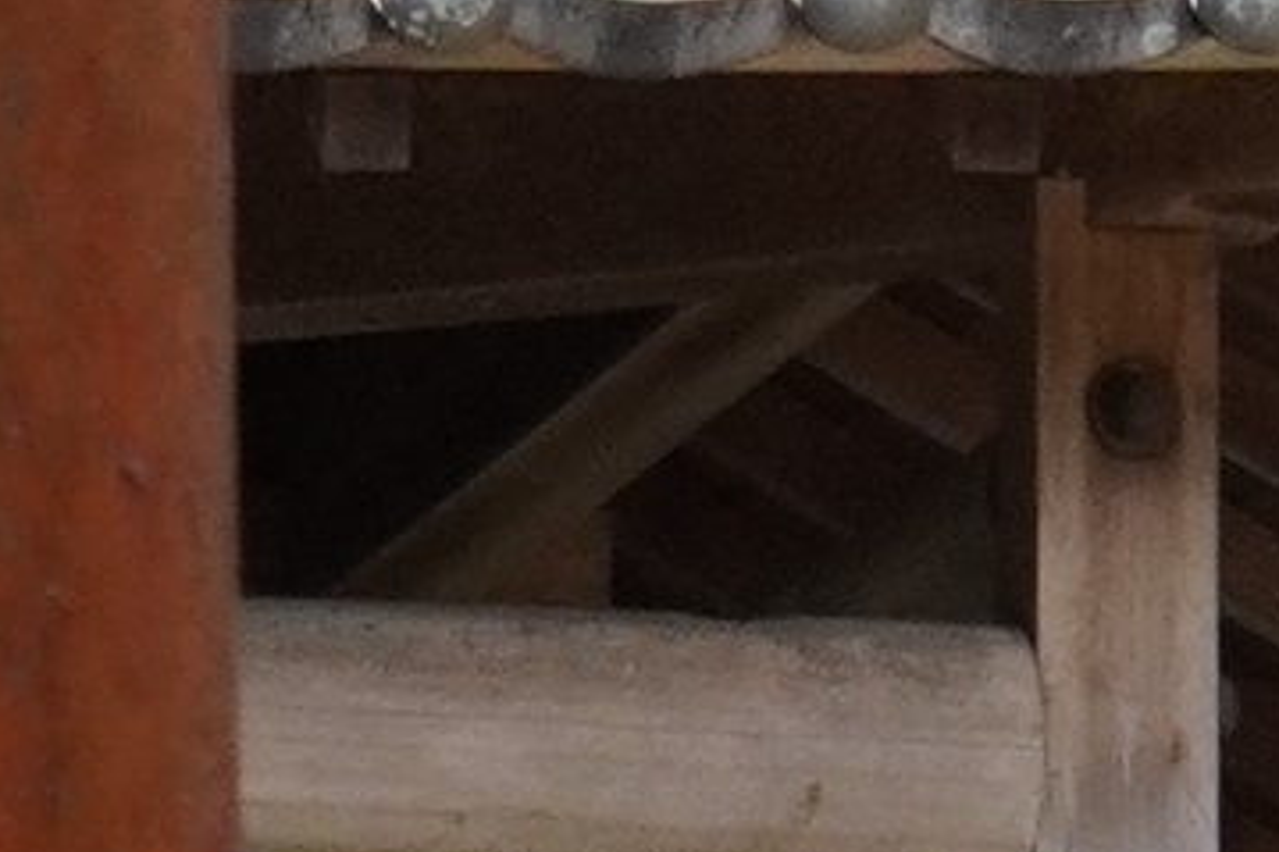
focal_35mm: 976
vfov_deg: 1.4
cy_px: -1376
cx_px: -1350
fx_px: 34655
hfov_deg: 2.1
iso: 1000
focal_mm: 55
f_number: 4.5
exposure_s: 1/160
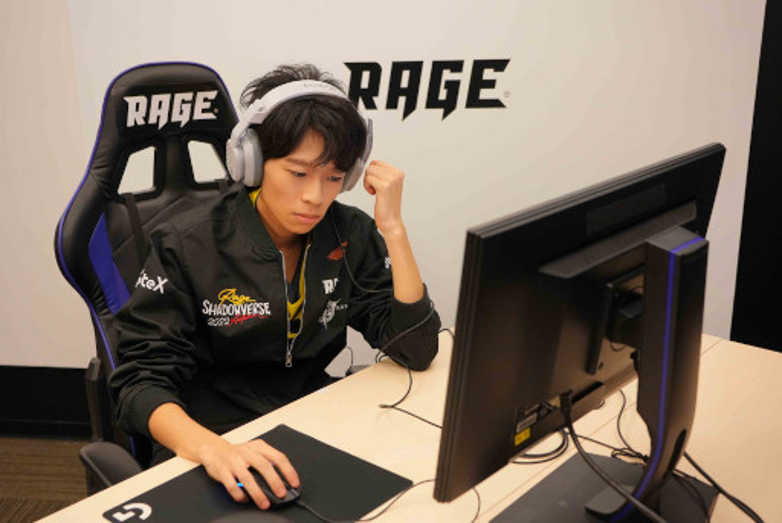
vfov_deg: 33.4
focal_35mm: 40
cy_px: 262
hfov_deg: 48.4
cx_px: 391
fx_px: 869
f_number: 5
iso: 3200
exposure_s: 1/200
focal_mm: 40
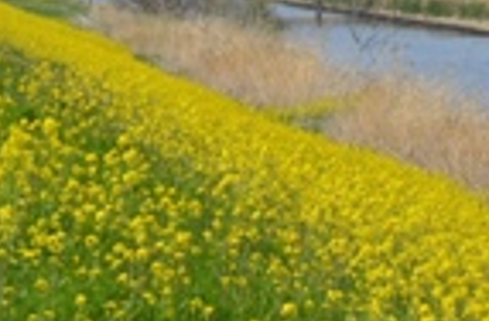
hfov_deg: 5.8
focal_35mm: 350
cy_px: 400
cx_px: 899
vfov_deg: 3.9
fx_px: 4733
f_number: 9
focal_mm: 52
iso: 100
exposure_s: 1/320
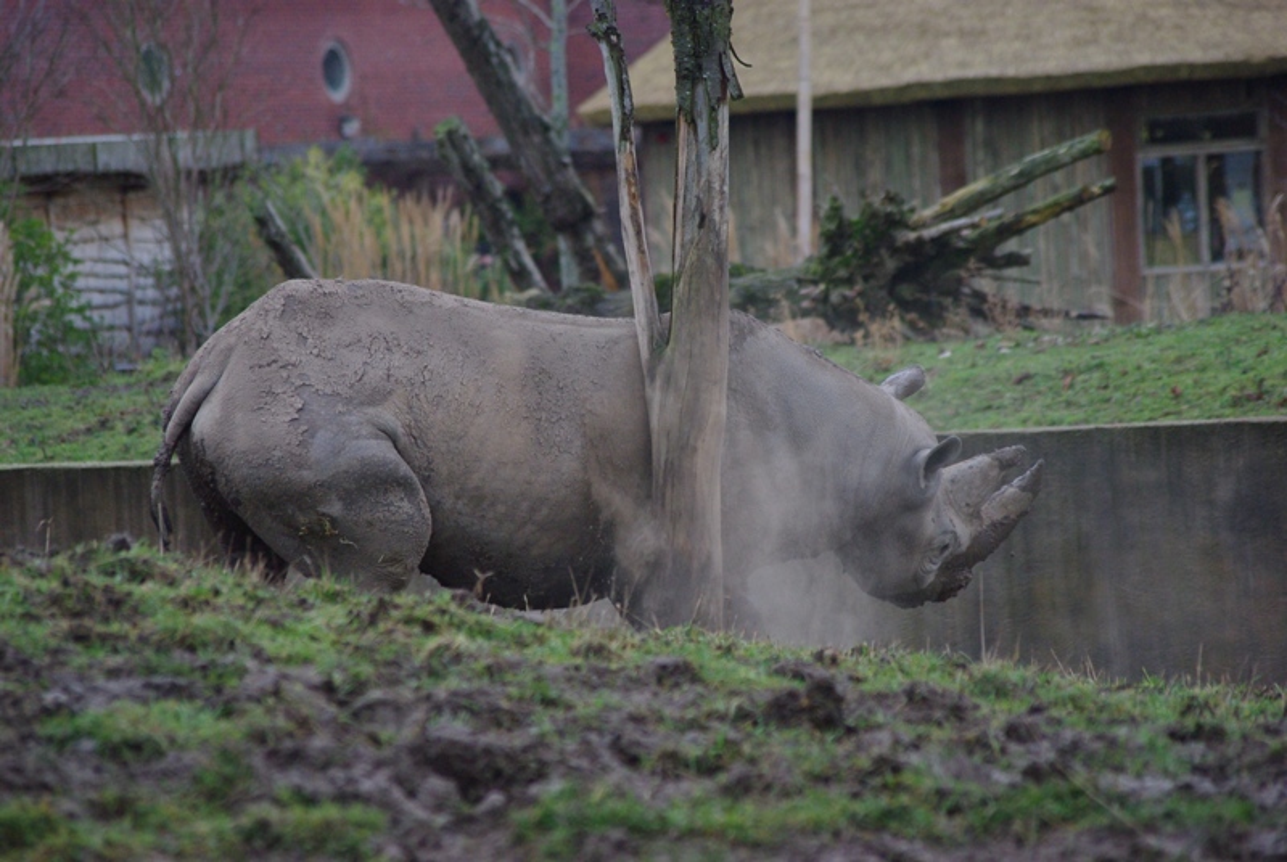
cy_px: 431
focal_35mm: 285
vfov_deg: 4.8
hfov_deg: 7.2
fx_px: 10204
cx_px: 644
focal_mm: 190
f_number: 5.6
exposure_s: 1/350
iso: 800
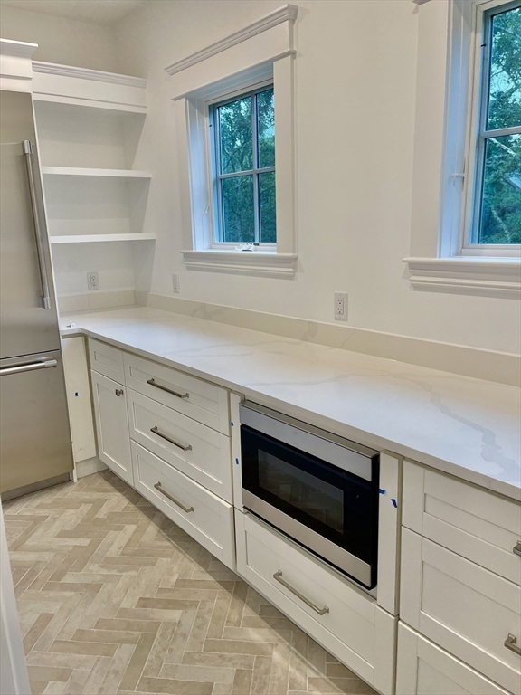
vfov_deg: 69.4
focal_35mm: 25
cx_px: 260
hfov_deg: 54.9
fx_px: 502
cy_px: 348
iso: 80
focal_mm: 5.1
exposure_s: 1/120
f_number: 1.6
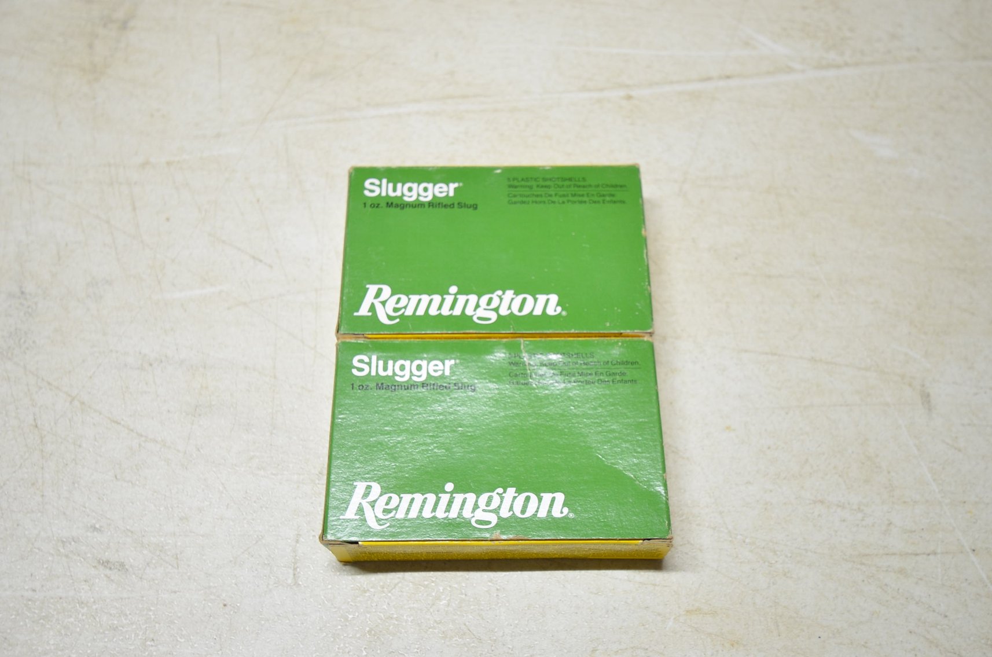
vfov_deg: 36.7
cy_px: 328
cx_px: 496
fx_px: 990
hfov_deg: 53.2
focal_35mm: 36
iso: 640
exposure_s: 1/100
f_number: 4.5
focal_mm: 24
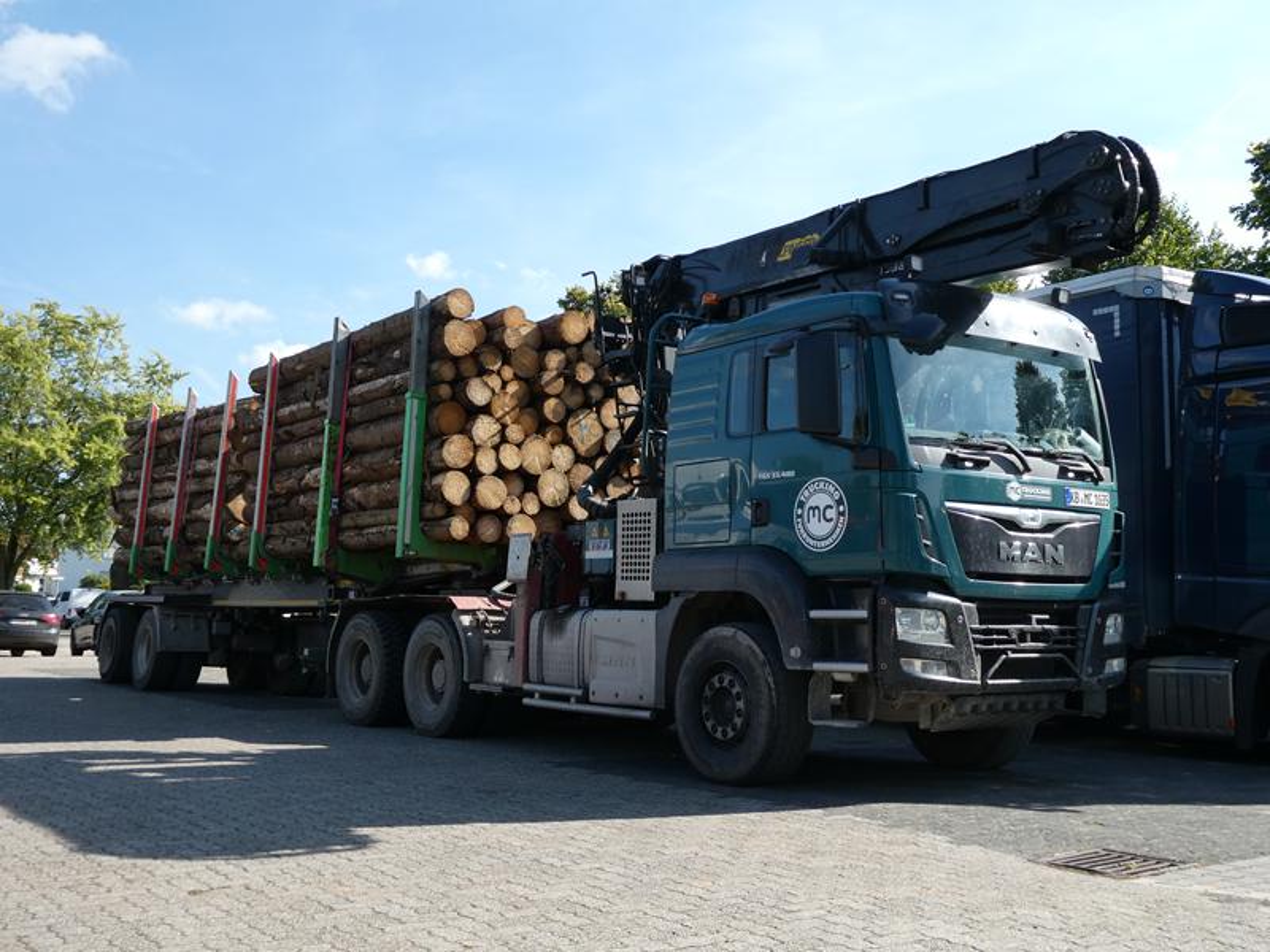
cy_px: 476
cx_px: 635
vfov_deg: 38.7
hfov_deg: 50.1
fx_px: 1357
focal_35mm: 37
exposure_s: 1/400
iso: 80
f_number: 3.7
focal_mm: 6.7
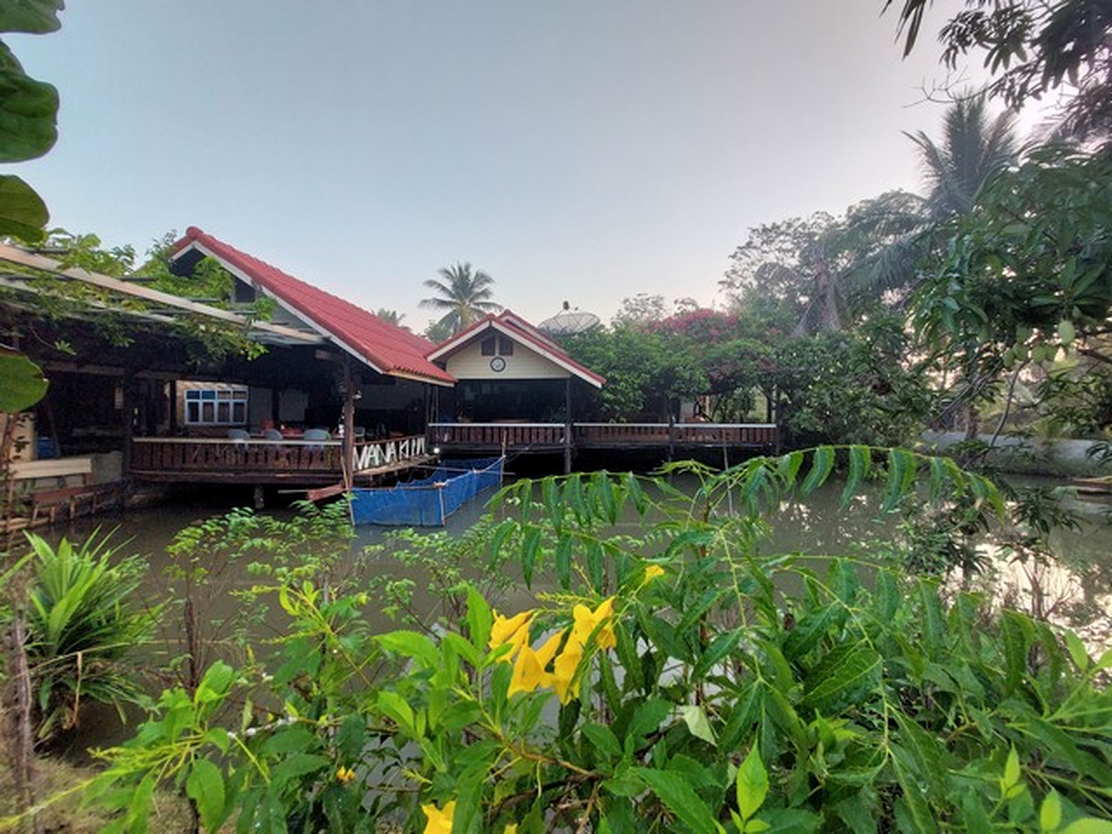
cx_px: 556
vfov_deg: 89.9
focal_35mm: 13
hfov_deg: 106.2
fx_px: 418
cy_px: 417
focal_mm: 1.74
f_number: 2.2
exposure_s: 1/122
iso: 50
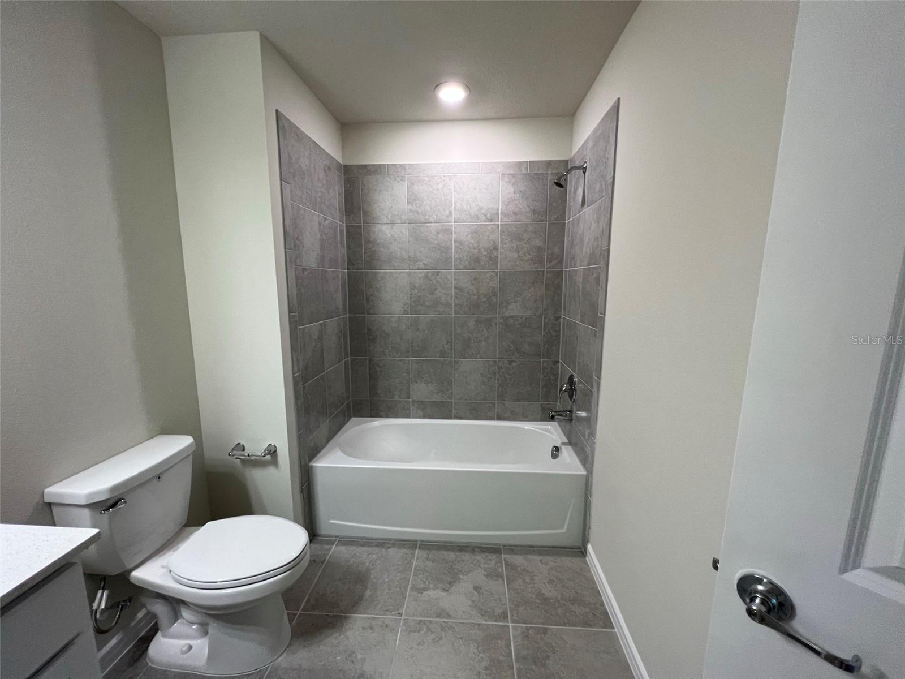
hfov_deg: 106.2
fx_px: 340
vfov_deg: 89.9
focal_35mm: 13
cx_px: 452
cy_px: 340
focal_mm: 1.57
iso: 200
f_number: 1.8
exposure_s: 1/120
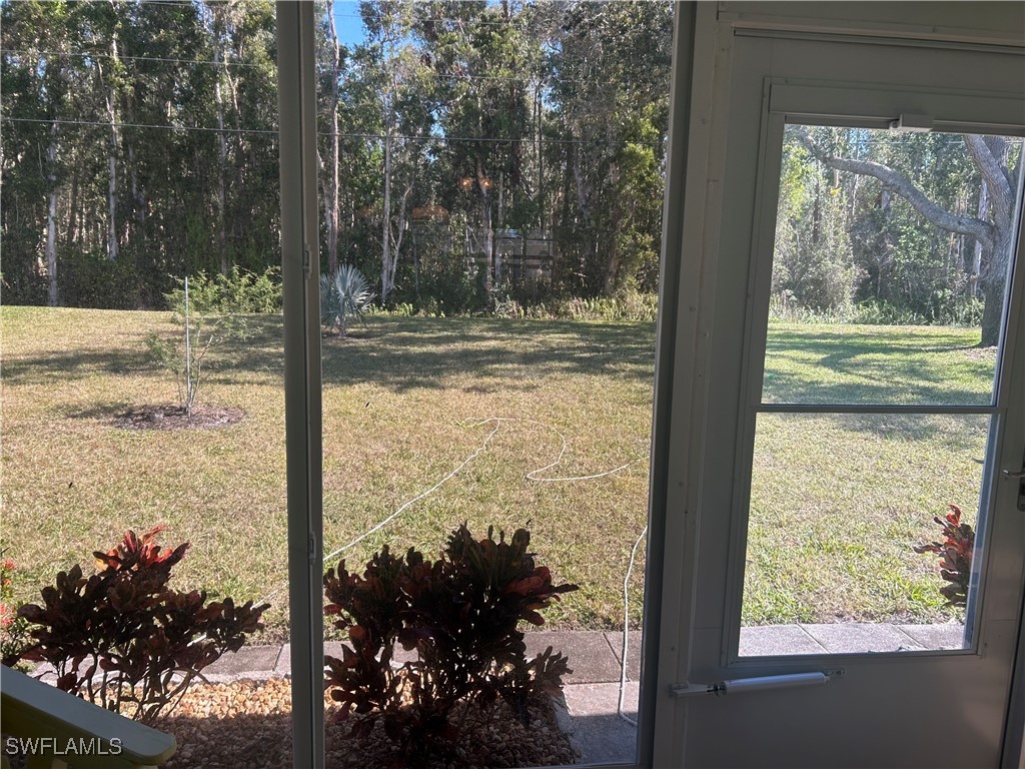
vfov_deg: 53.1
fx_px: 770
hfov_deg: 67.3
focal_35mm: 26
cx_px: 512
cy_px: 384
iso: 50
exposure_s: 1/563
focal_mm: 5.7
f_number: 1.5
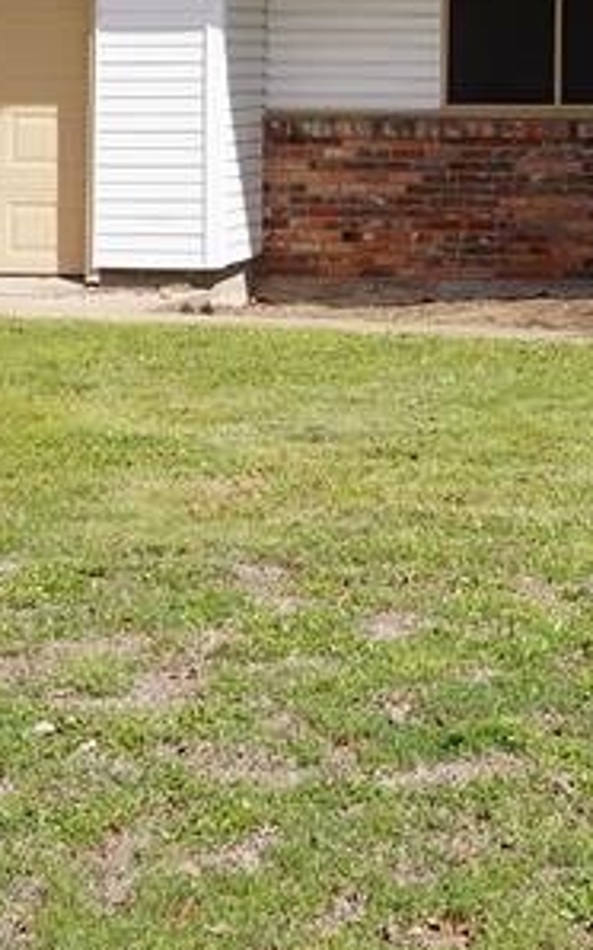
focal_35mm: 98
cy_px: -108
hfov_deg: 12.7
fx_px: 2537
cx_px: 848
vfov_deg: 20.2
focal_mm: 28
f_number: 10
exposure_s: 1/125
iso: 100
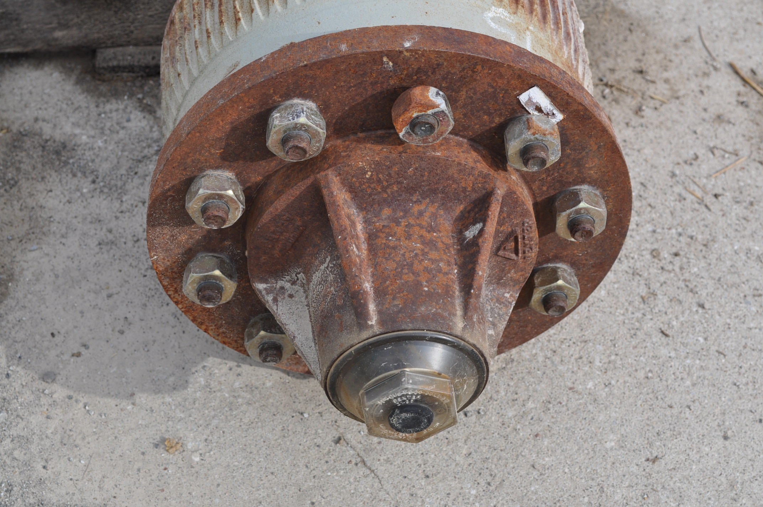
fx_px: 1397
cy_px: 254
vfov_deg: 20.6
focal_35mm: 66
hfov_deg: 30.5
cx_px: 382
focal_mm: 44
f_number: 8
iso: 200
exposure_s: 1/250
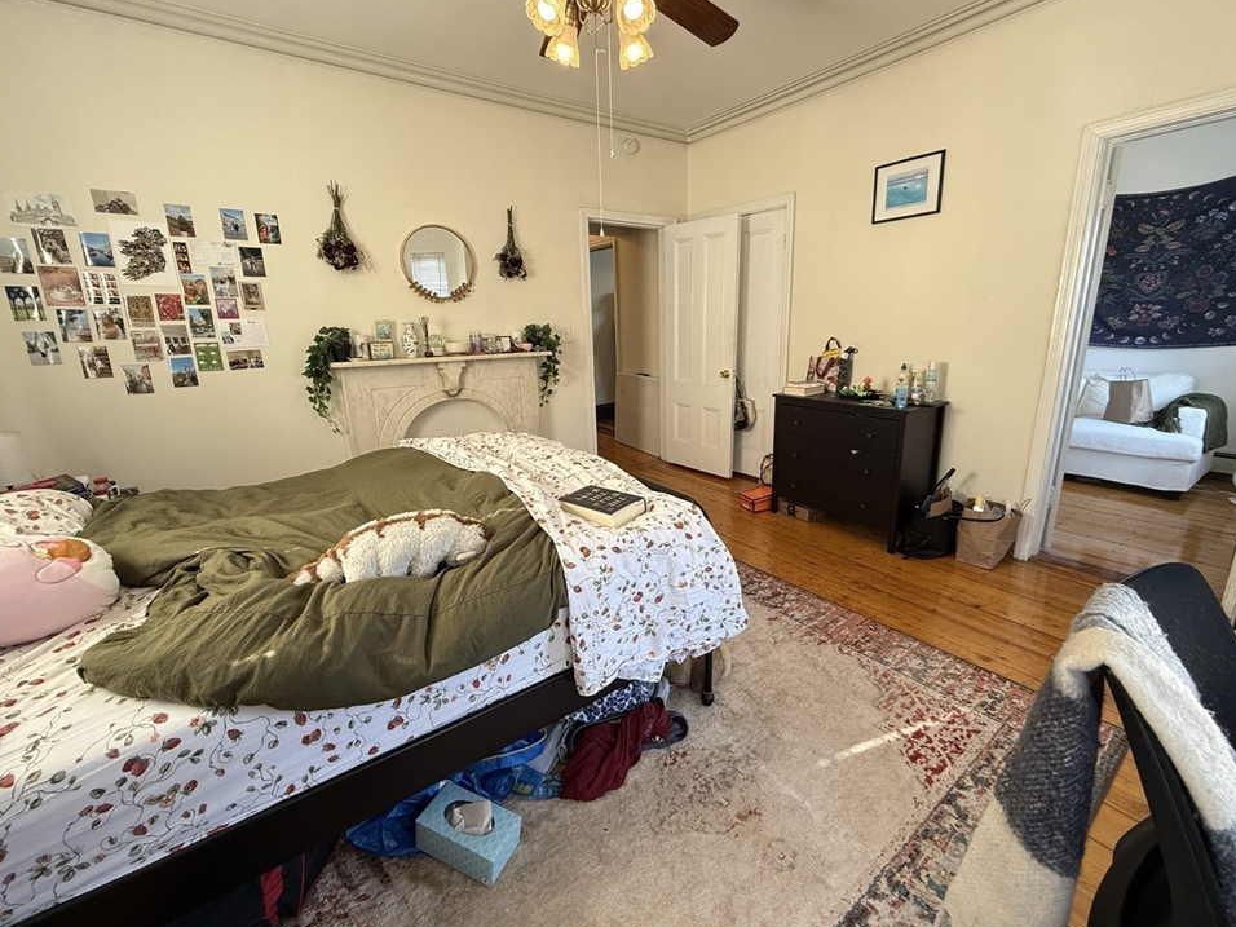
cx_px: 652
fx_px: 536
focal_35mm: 15
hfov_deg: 98.1
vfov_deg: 81.7
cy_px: 449
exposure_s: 1/60
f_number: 2.2
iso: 200
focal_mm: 2.22
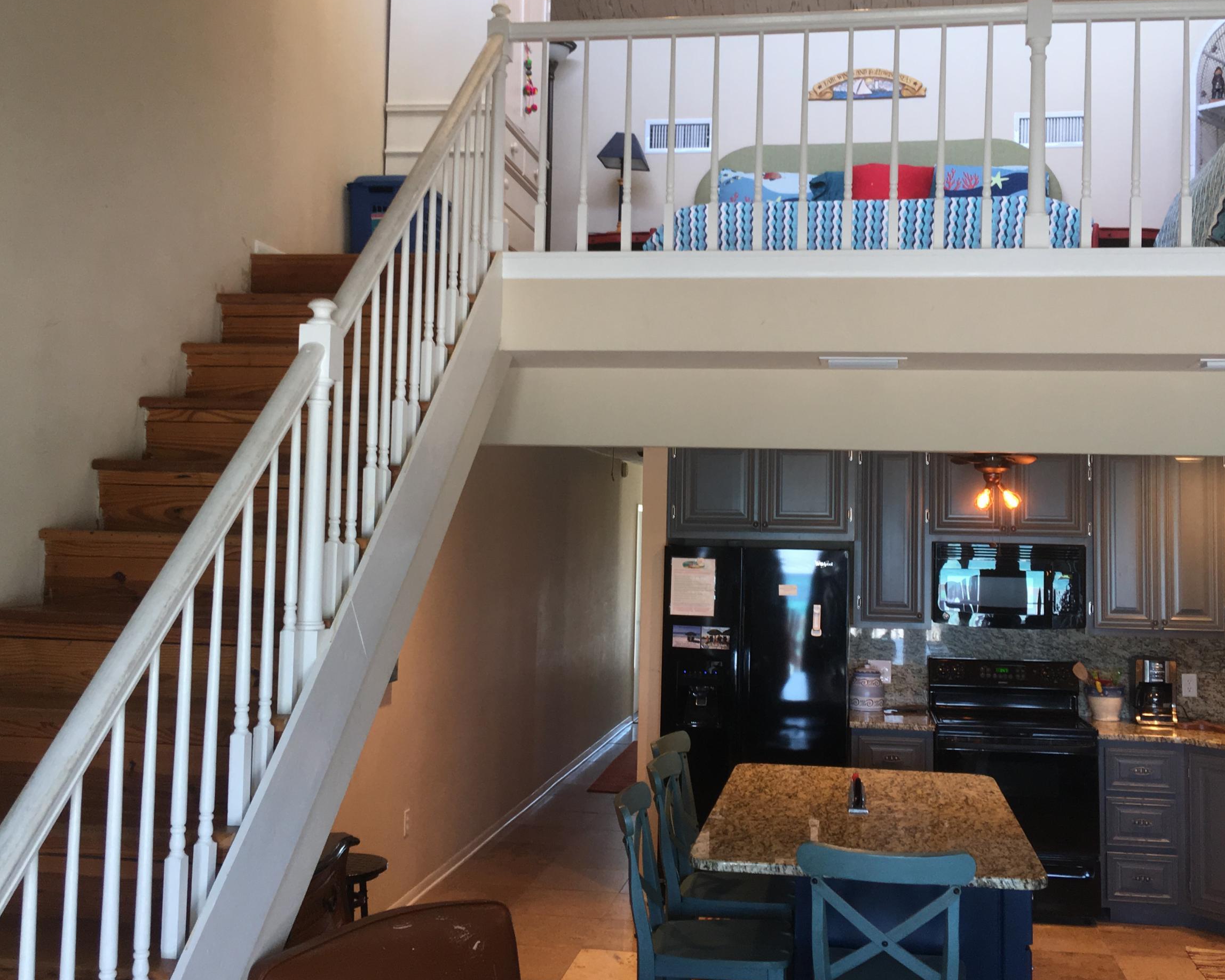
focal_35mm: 37
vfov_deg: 40.1
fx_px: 1341
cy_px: 447
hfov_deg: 49.0
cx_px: 663
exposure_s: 1/30
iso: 40
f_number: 2.2
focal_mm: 4.15
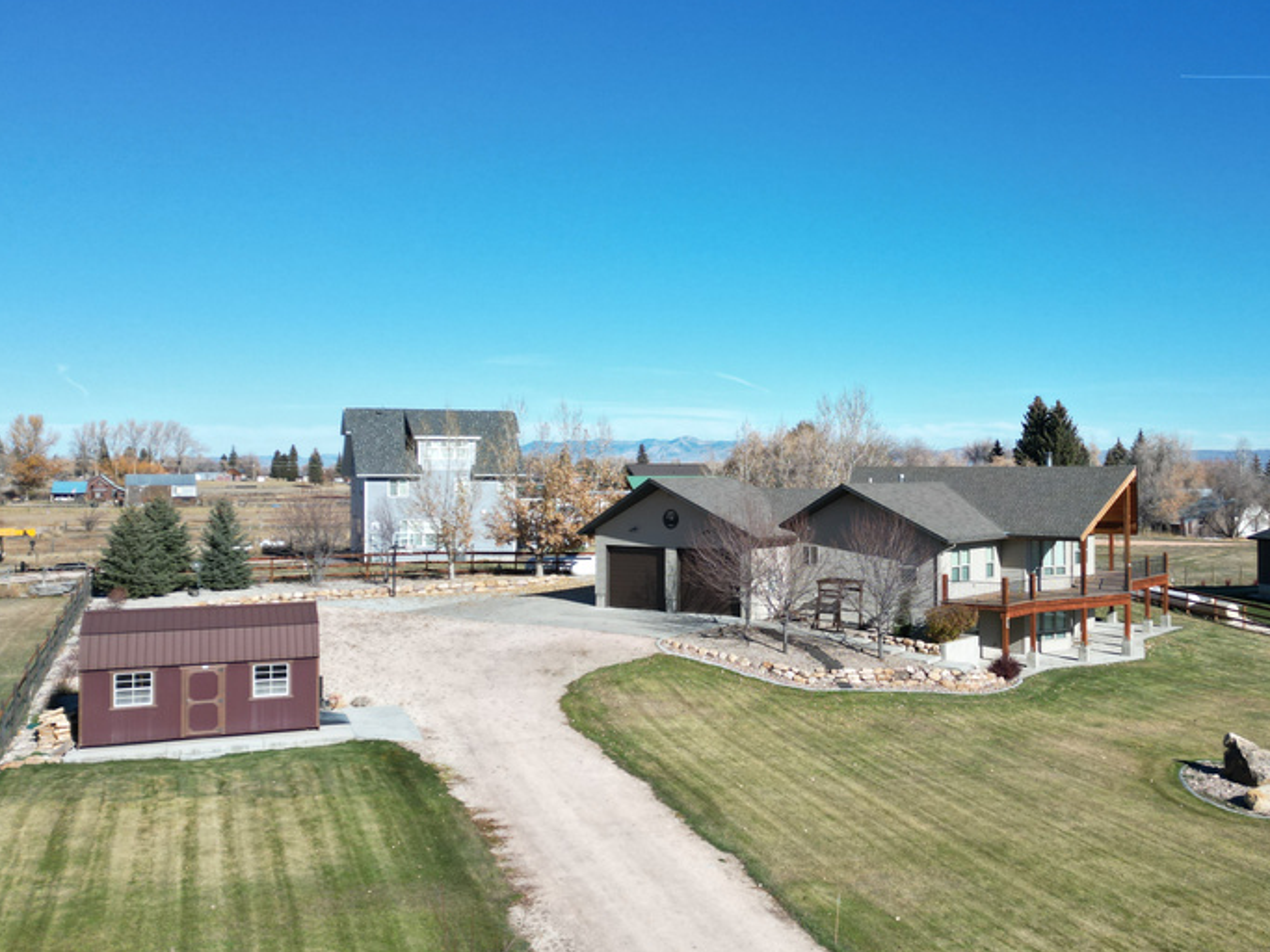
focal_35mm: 36
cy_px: 467
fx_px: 1321
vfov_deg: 39.6
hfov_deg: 50.7
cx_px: 811
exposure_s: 1/3000
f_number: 1.7
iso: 120
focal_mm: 6.72
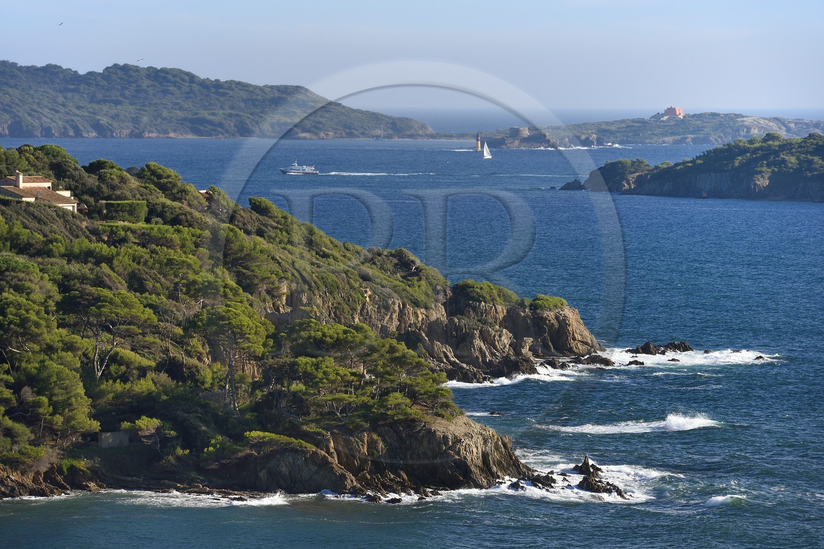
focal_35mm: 195
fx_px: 4462
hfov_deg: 10.6
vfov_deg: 7.0
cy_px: 274
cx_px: 412
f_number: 8
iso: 200
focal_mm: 195
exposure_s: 1/400
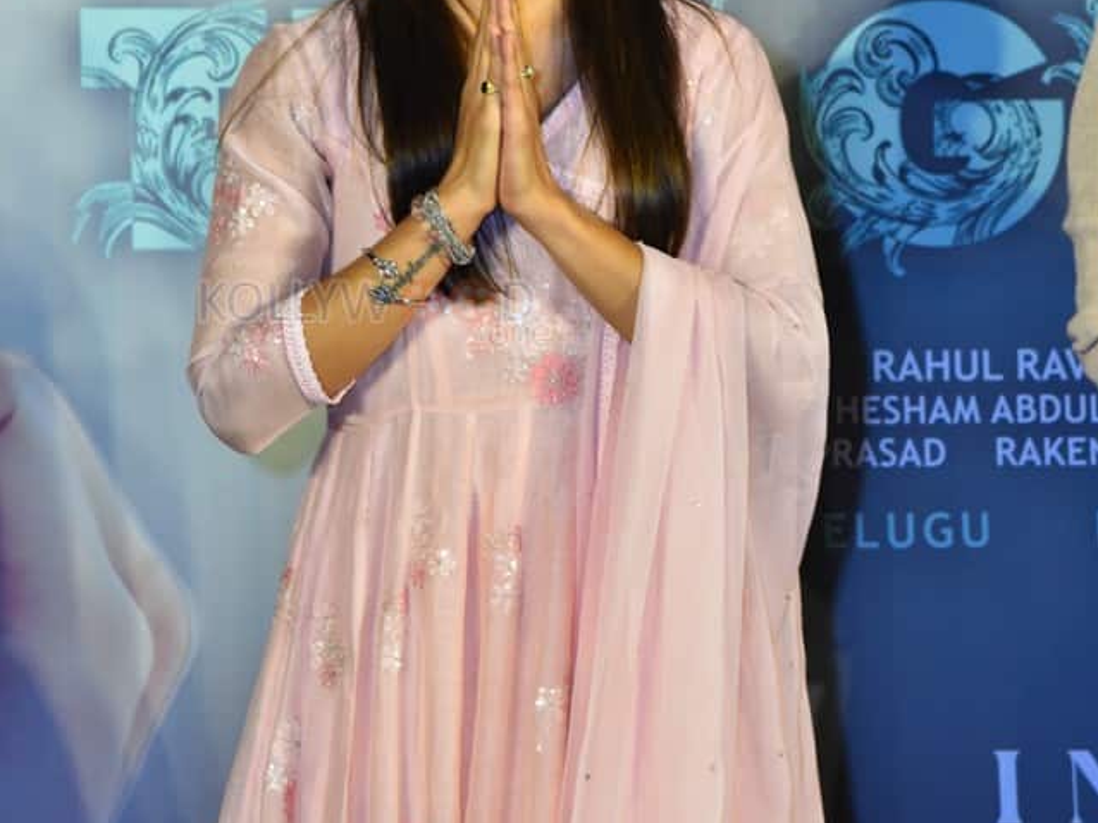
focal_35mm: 152
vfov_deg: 9.7
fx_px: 4820
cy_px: 286
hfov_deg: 13.0
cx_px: 549
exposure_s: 1/125
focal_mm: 105
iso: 2000
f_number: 5
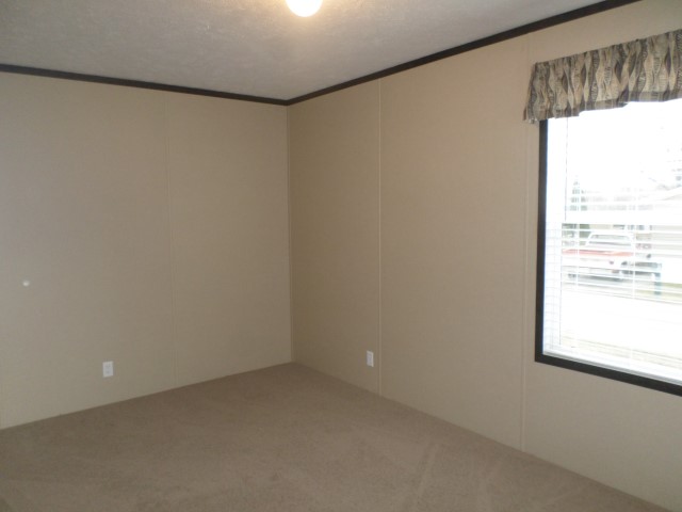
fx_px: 493
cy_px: 256
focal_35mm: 25
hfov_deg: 69.4
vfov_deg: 54.9
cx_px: 341
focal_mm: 4.5
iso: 160
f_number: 2.5
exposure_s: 1/30
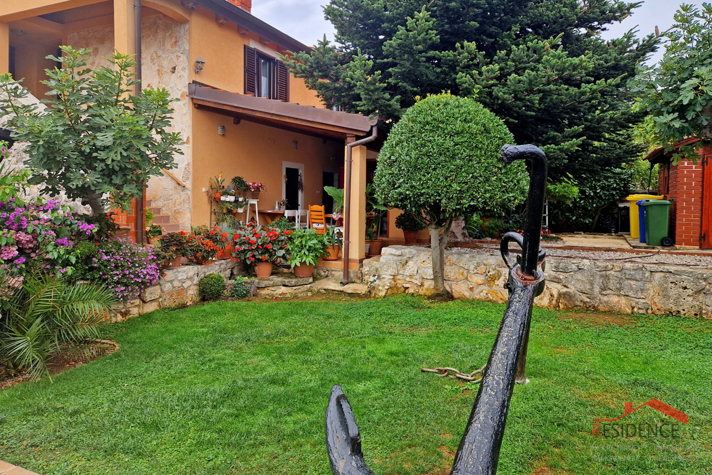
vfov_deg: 53.0
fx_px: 475
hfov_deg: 73.8
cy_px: 207
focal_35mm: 24
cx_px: 357
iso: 50
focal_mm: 5.4
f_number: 1.8
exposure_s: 1/237
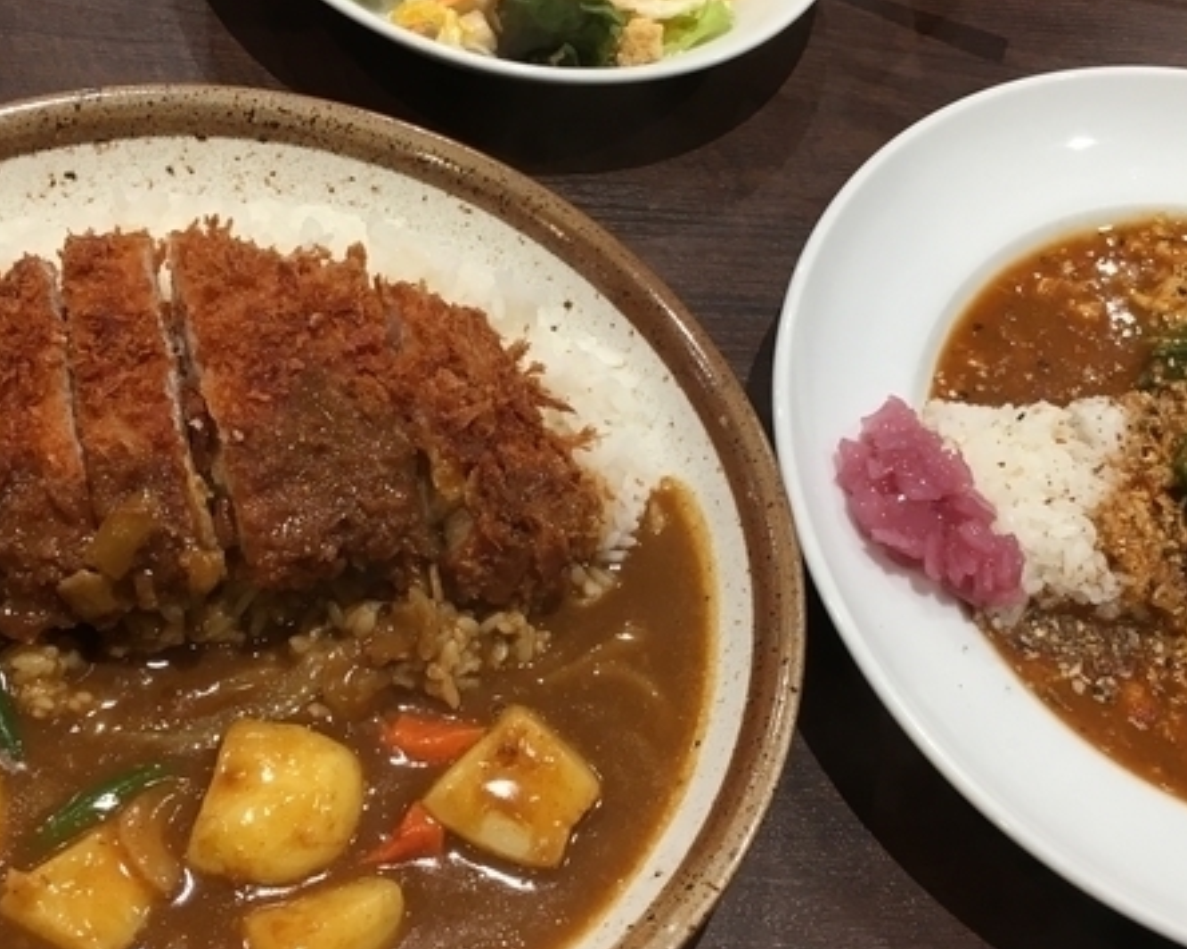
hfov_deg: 36.6
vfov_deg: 29.7
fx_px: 1791
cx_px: 671
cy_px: 519
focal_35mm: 51
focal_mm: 4.15
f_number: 2.2
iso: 50
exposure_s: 1/30
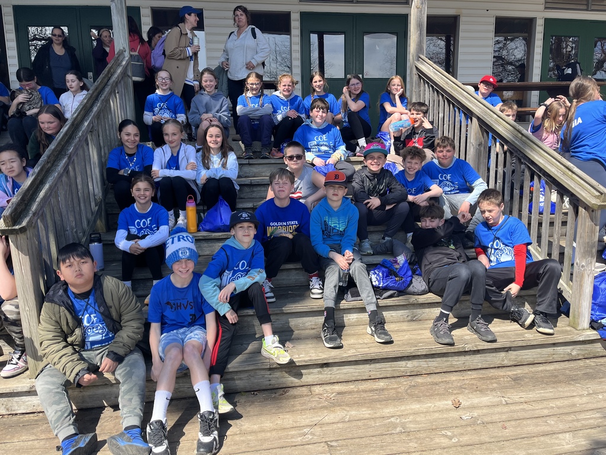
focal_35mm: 26
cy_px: 228
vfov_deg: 53.1
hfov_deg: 67.3
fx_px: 455
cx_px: 303
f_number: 1.6
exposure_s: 1/1252
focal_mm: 5.1
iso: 50
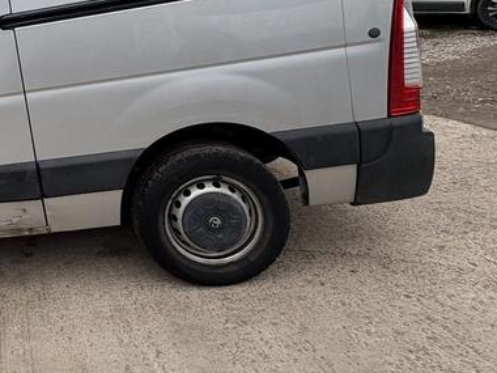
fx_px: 474
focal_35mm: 33
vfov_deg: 39.8
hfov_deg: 44.5
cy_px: 37
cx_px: -29
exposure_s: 1/675
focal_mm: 2.22
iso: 40
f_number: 2.2
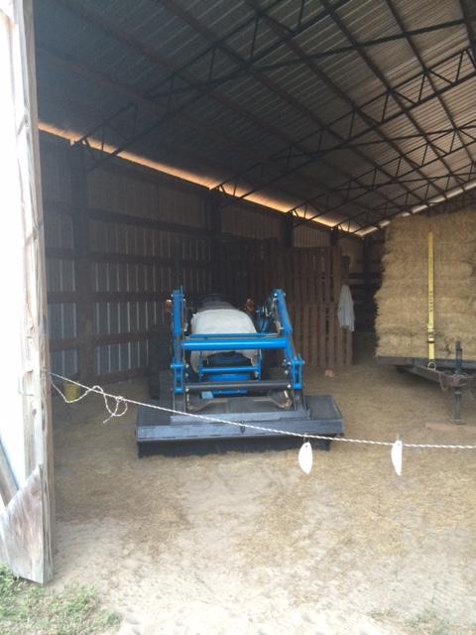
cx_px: 238
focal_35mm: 29
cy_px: 318
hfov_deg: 48.2
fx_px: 532
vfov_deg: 61.7
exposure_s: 1/30
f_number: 2.2
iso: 125
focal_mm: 4.15
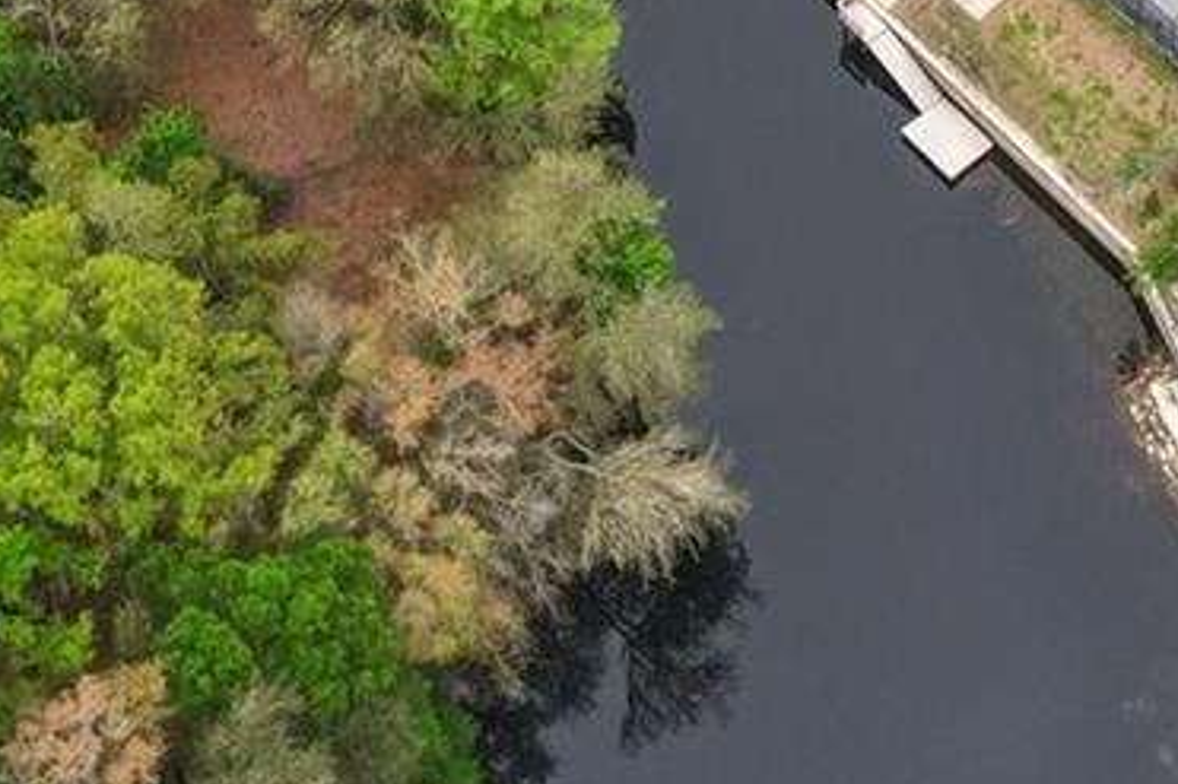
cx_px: 930
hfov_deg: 21.2
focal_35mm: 95
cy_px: -759
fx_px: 3107
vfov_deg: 12.7
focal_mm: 8.4
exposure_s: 1/320
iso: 100
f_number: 2.8
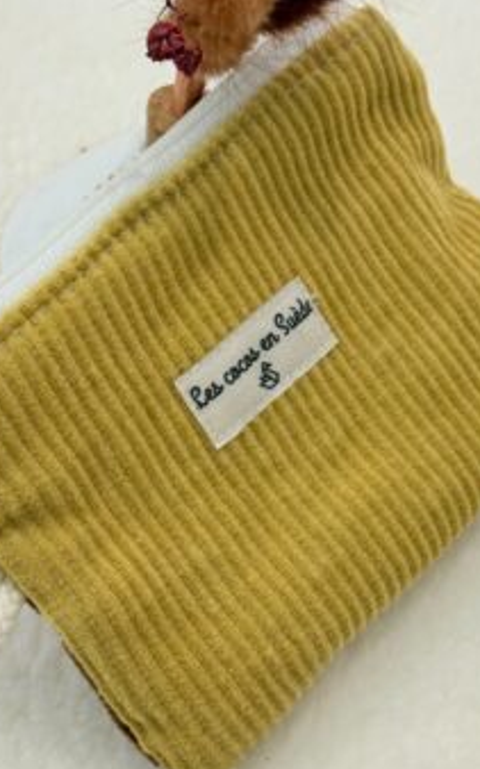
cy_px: 396
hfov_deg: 20.0
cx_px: 225
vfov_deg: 31.5
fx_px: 1362
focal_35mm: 65
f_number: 1.78
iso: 125
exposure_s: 1/60
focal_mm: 6.76
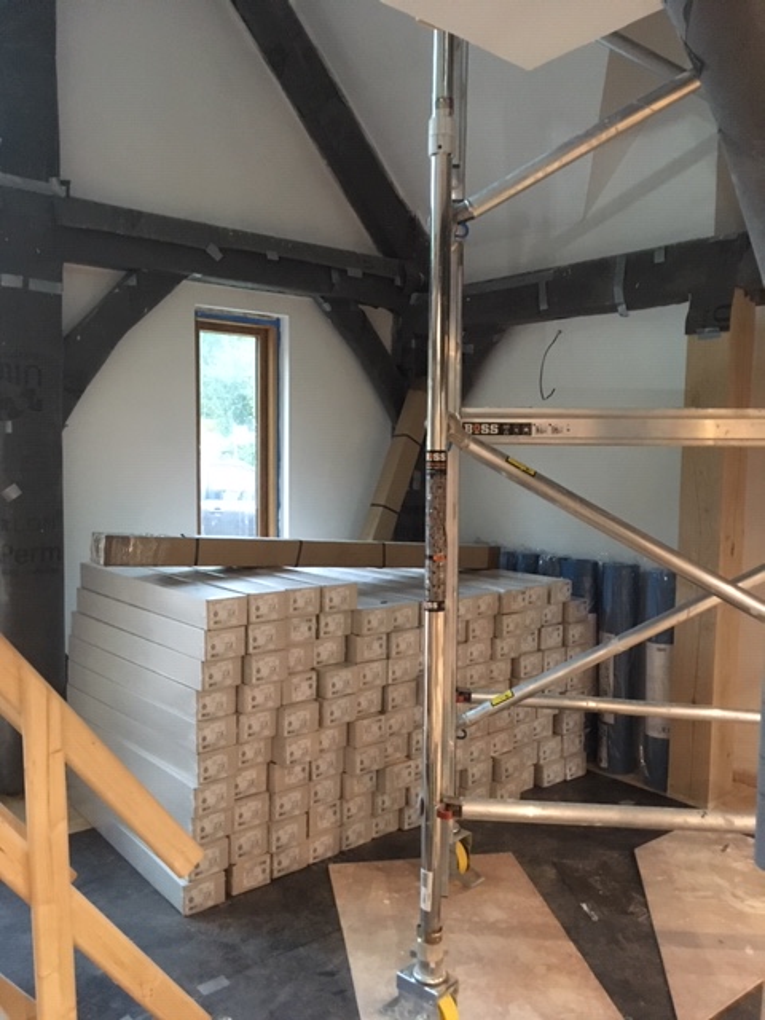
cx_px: 382
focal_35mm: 29
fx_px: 855
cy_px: 510
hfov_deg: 48.2
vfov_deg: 61.7
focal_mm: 4.15
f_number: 2.2
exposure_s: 1/17
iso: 320
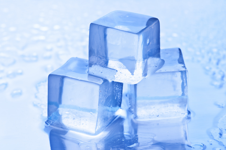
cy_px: 75
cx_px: 113
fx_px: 988
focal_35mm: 158
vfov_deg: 8.7
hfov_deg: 13.1
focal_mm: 105
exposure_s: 1/30
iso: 200
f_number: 11
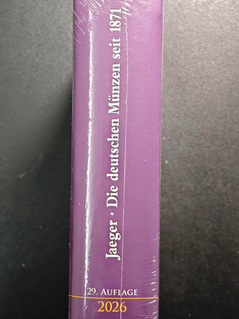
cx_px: 120
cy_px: 160
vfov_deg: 32.2
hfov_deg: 24.4
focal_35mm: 60
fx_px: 552
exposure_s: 1/52.6
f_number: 2
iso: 1000
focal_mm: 9
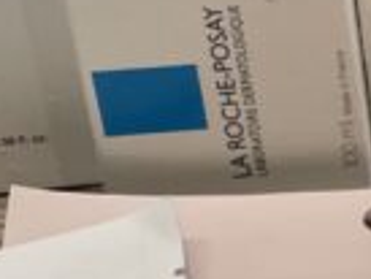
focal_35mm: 194
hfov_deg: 9.5
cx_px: 764
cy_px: 222
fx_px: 2081
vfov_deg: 7.7
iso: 64
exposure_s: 1/100
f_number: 1.6
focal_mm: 4.2
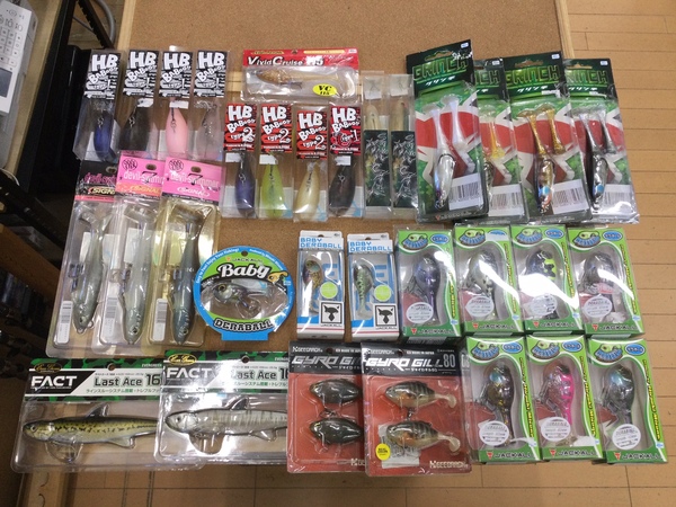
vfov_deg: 45.4
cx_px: 338
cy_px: 254
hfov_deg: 58.4
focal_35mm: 31
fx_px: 605
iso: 32
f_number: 2.4
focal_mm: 3.3
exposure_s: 1/40
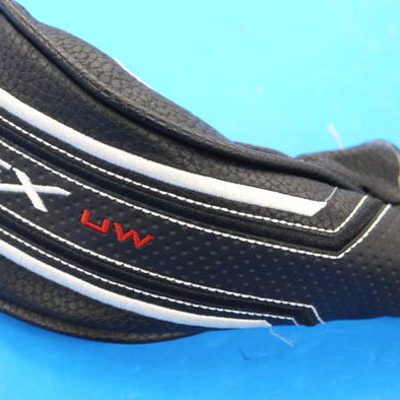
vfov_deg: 25.0
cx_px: 140
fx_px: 902
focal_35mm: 69
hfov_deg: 24.9
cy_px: 193
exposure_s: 1/100
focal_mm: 24
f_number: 4.5
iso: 800
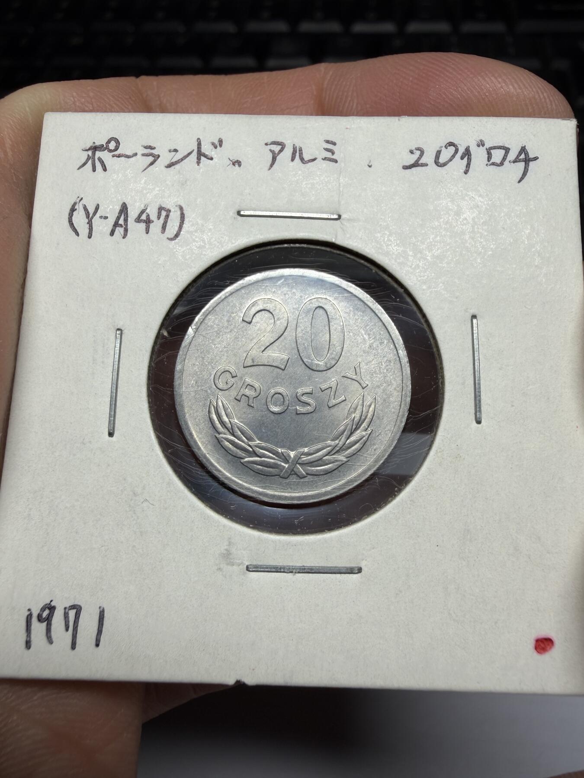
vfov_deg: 67.3
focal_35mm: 26
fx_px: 585
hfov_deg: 53.1
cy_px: 389
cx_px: 292
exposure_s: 1/209
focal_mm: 2.22
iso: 40
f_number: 2.2
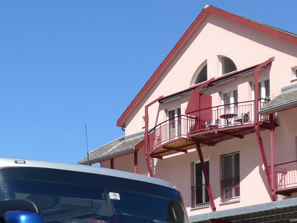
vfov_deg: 15.1
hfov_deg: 19.9
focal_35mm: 94
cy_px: 283
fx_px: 807
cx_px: -29
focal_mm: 7.5
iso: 80
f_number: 2.8
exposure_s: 1/1600
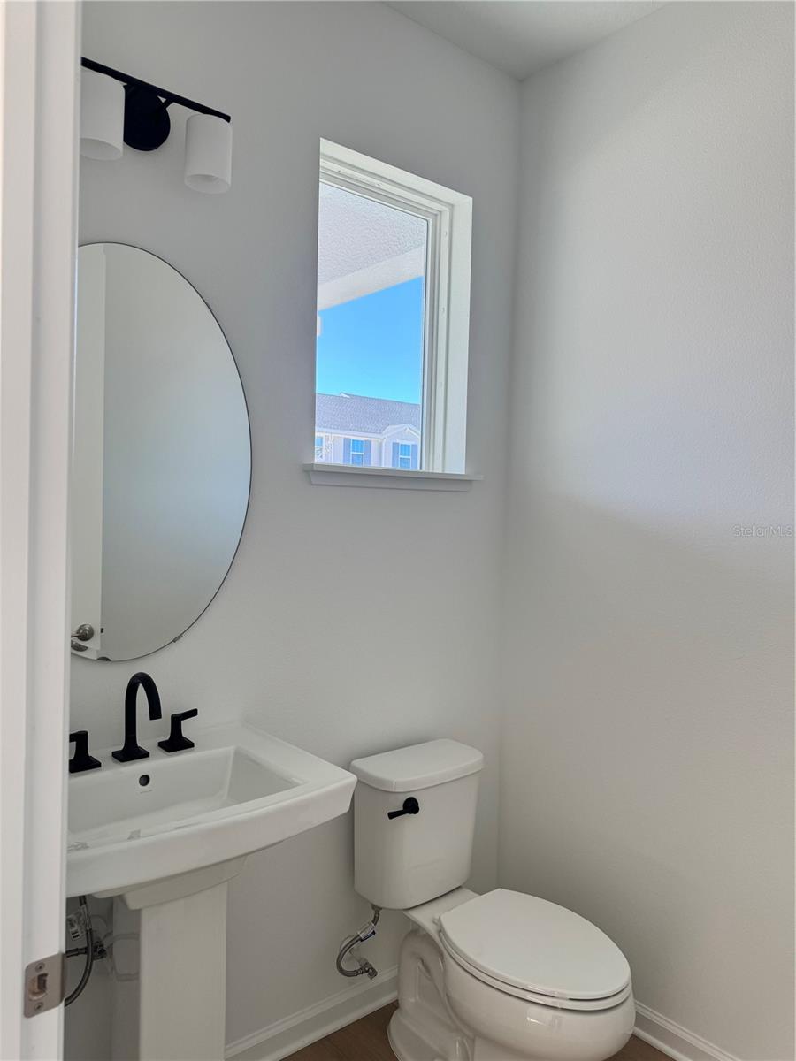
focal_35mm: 24
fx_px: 736
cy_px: 530
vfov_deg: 71.6
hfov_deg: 56.8
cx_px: 398
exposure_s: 1/302
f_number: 1.78
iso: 80
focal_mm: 6.76
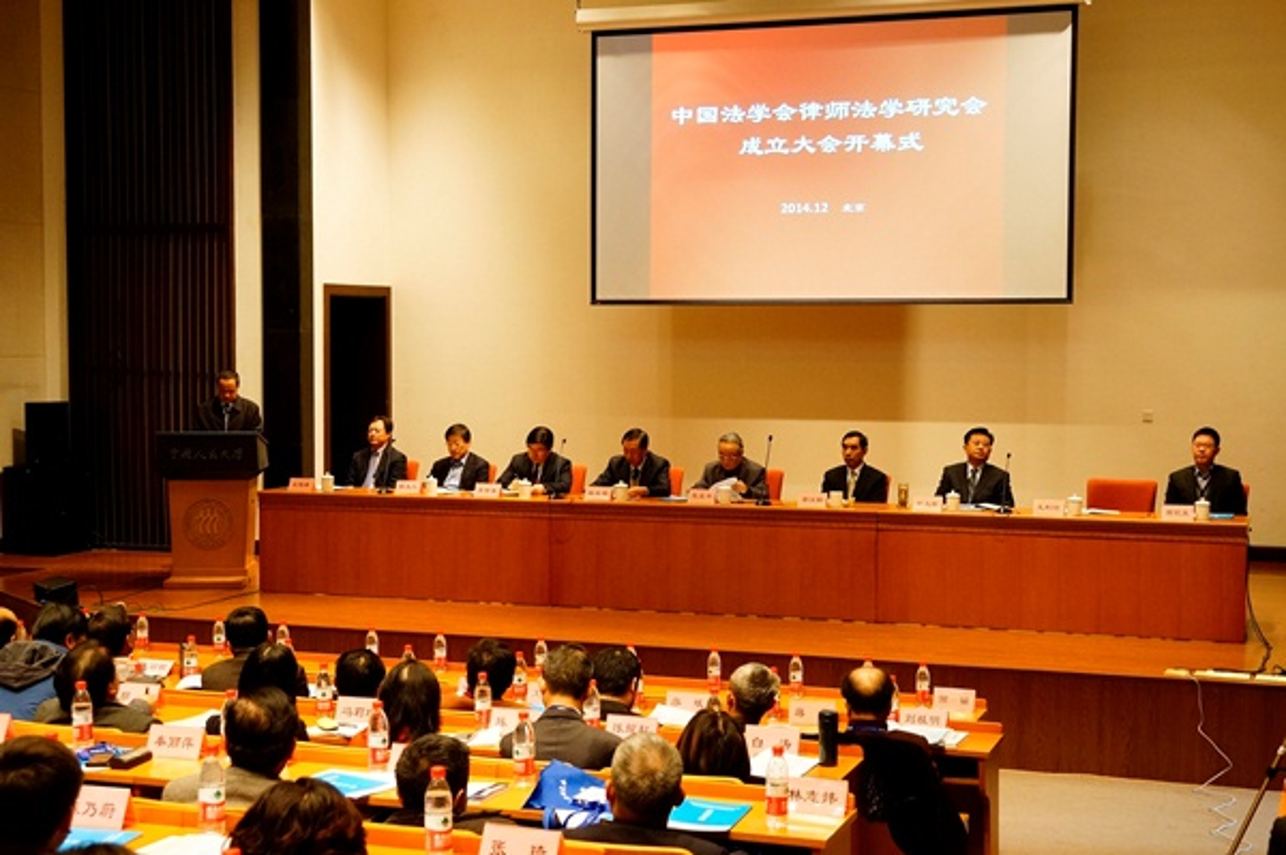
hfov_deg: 38.9
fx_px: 1820
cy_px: 428
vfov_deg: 26.4
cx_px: 643
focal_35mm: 51
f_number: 5.6
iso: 1600
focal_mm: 34
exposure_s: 1/20
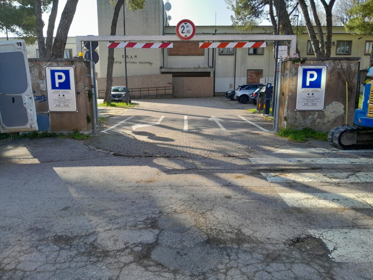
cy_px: 140
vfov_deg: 53.1
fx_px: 280
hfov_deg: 67.3
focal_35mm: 26
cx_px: 186
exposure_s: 1/160
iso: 40
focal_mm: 3.98
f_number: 1.8
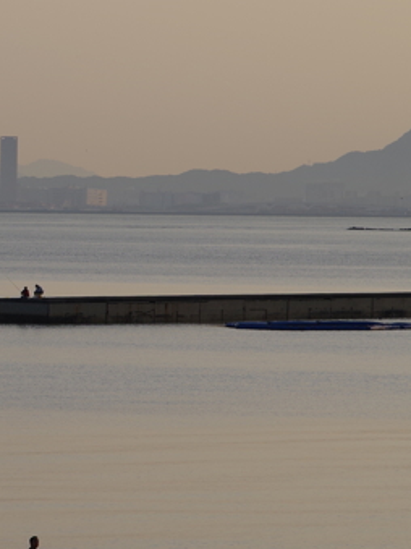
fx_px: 4831
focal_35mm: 305
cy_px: 272
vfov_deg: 6.5
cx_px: -136
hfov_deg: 4.8
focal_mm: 70
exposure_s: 1/320
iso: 100
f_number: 7.1
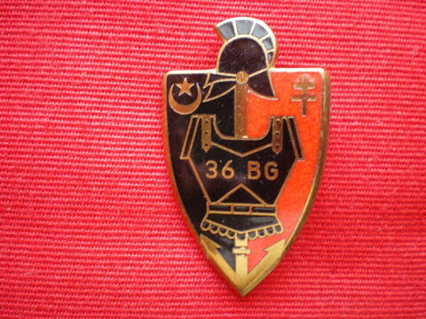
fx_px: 468
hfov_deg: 49.0
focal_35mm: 38
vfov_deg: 37.7
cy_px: 160
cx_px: 213
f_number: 3.1
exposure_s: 1/13
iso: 400
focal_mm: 6.3
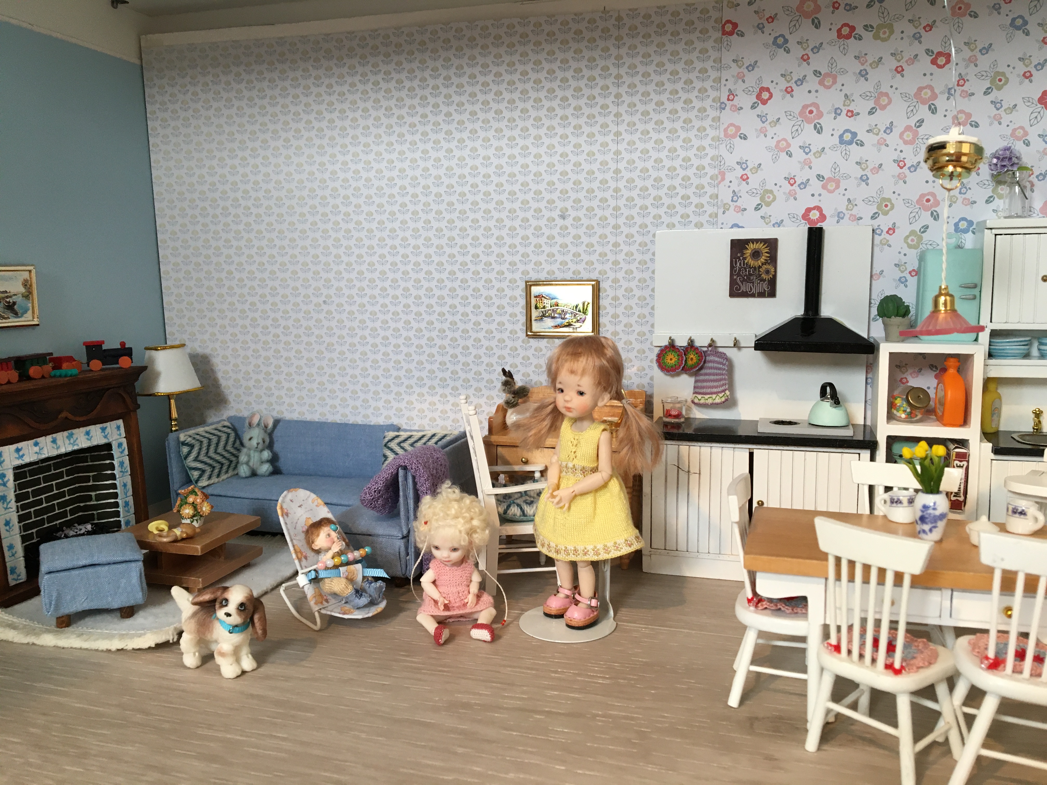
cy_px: 392
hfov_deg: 61.7
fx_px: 877
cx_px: 524
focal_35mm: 29
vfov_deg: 48.2
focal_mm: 4.15
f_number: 2.2
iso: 50
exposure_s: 1/33
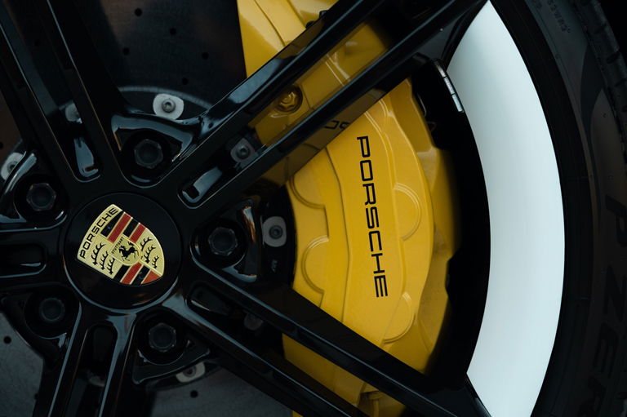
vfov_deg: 19.4
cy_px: 208
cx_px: 314
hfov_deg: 28.9
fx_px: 1218
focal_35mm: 70
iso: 200
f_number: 2.8
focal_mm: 70
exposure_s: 1/200
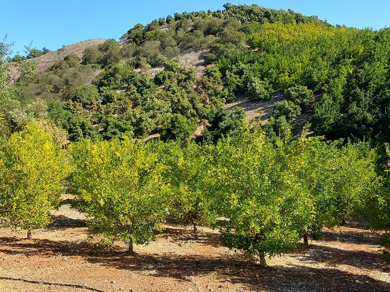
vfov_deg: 39.6
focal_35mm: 36
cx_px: 174
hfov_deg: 51.3
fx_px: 406
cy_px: 160
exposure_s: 1/863
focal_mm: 2.91
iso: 50
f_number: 1.9
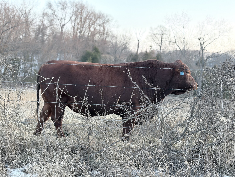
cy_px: 88
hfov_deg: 36.8
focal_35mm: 52
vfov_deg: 28.0
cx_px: 118
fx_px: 353
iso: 80
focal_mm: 5.96
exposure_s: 1/169
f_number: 1.6
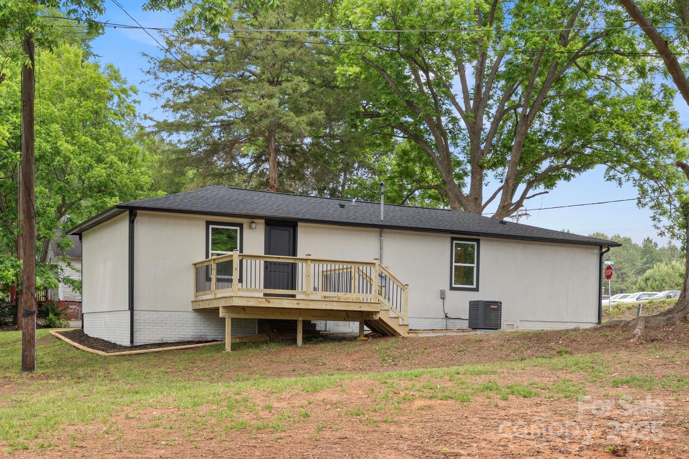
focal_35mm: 34
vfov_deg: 38.4
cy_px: 230
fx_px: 660
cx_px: 344
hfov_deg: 55.1
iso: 100
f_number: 9
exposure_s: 1/30
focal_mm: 34.5
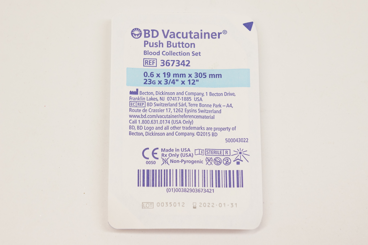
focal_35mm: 78
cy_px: 122
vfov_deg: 17.5
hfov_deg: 26.0
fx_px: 796
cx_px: 184
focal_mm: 52
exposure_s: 1/125
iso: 800
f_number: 7.1
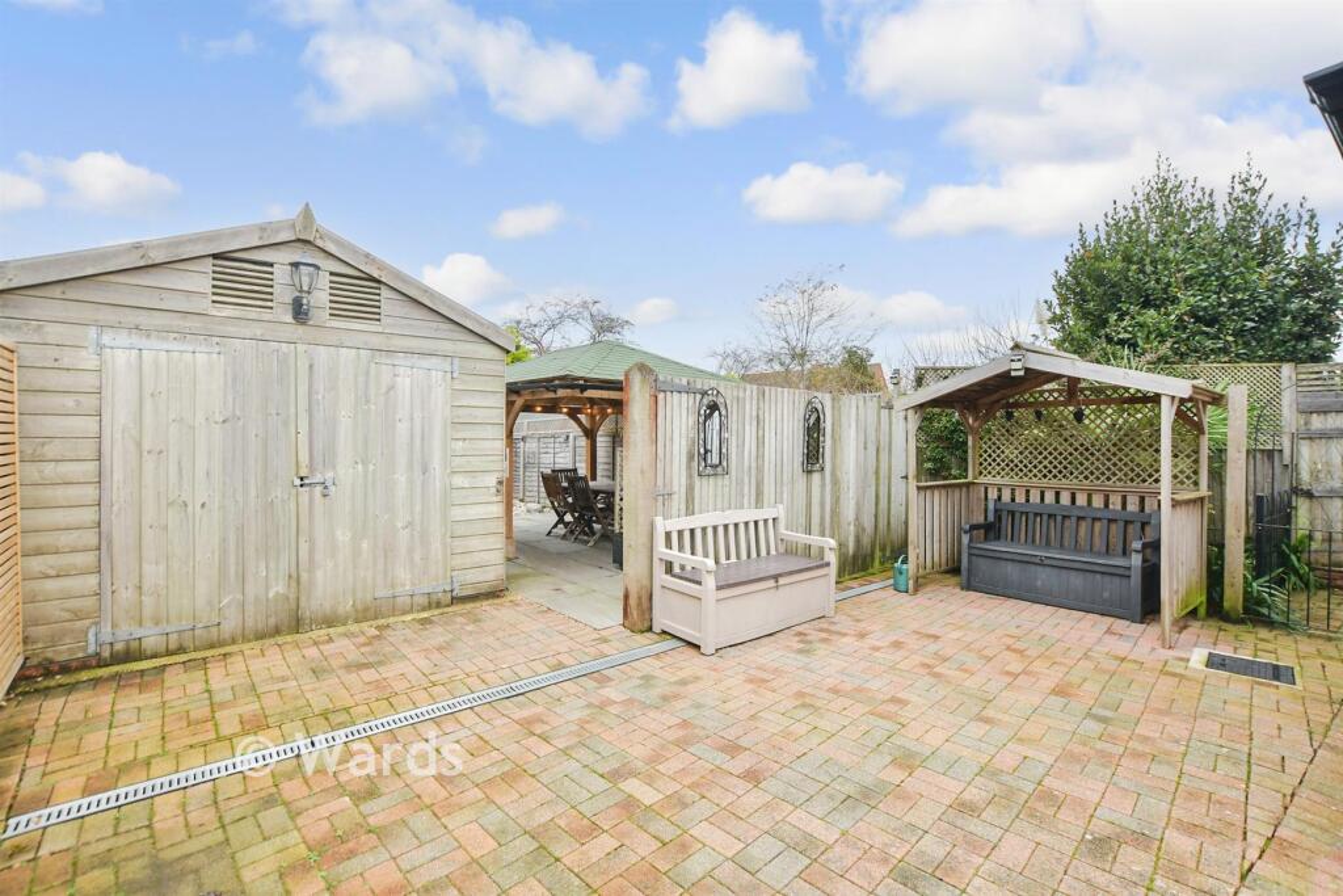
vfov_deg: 77.3
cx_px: 672
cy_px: 448
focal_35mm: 15
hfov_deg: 100.4
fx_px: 560
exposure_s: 1/80
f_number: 6.3
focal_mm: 10
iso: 160
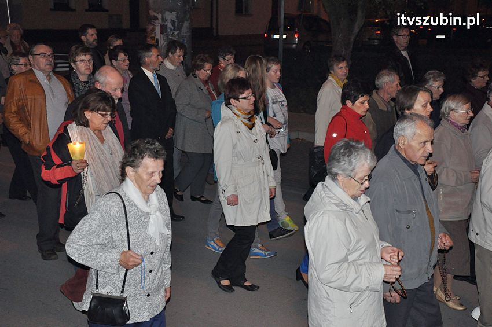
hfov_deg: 33.4
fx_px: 819
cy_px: 164
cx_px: 246
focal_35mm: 60
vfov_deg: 22.6
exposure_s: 1/60
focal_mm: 40
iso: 2000
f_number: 5
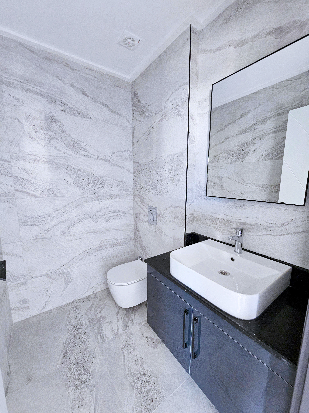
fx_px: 155
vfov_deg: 106.2
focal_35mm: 13
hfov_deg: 89.9
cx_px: 154
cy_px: 206
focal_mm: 2.2
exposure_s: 1/33.3
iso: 500
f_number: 2.2
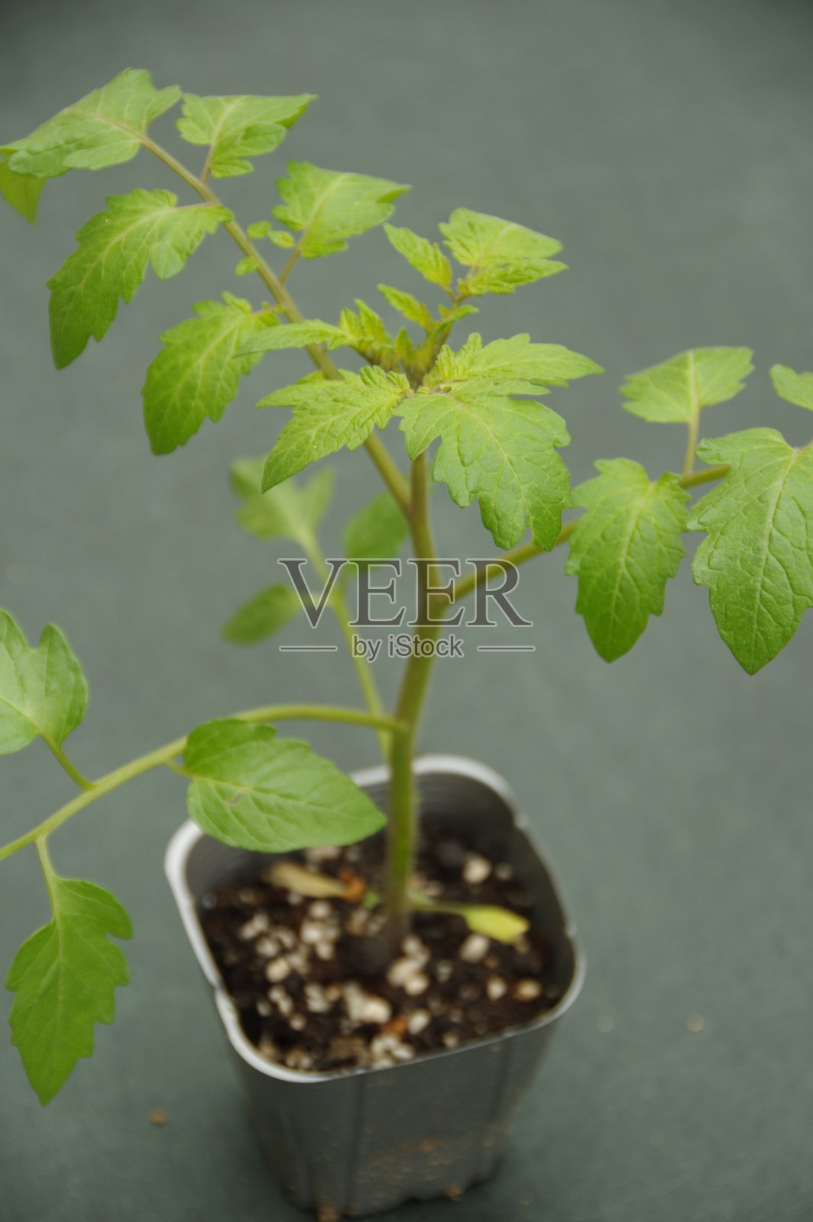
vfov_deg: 20.0
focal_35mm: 102
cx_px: 406
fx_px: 3461
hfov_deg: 13.4
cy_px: 611
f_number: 4.5
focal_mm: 68
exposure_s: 1/125
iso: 200
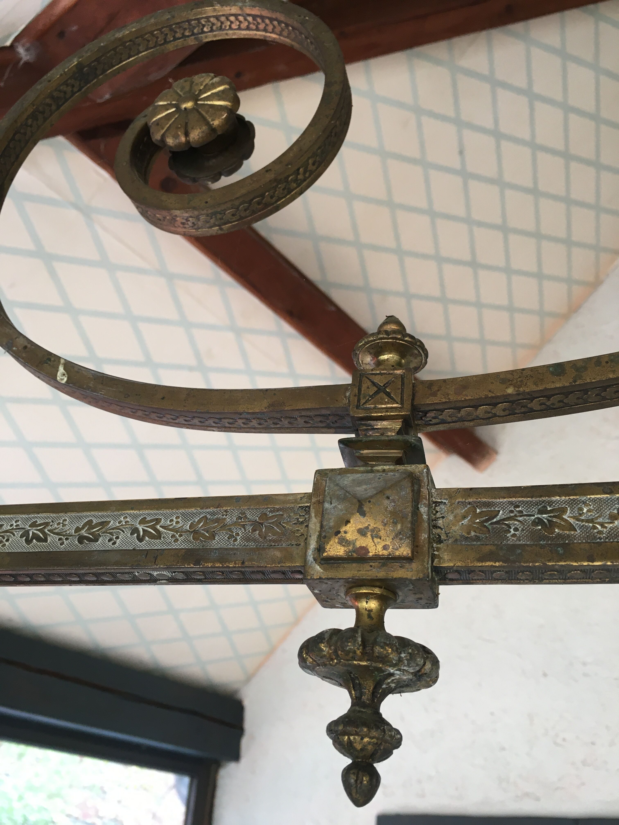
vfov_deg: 61.7
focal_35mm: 29
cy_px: 412
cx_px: 310
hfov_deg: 48.2
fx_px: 691
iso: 40
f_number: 2.2
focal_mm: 4.15
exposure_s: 1/33
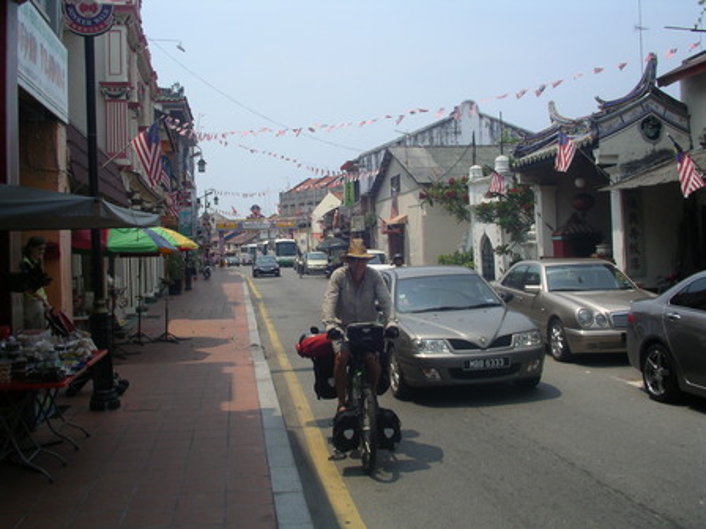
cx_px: 353
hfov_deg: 50.1
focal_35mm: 37
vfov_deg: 38.7
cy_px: 264
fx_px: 755
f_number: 6.9
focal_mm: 5.7
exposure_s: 1/200
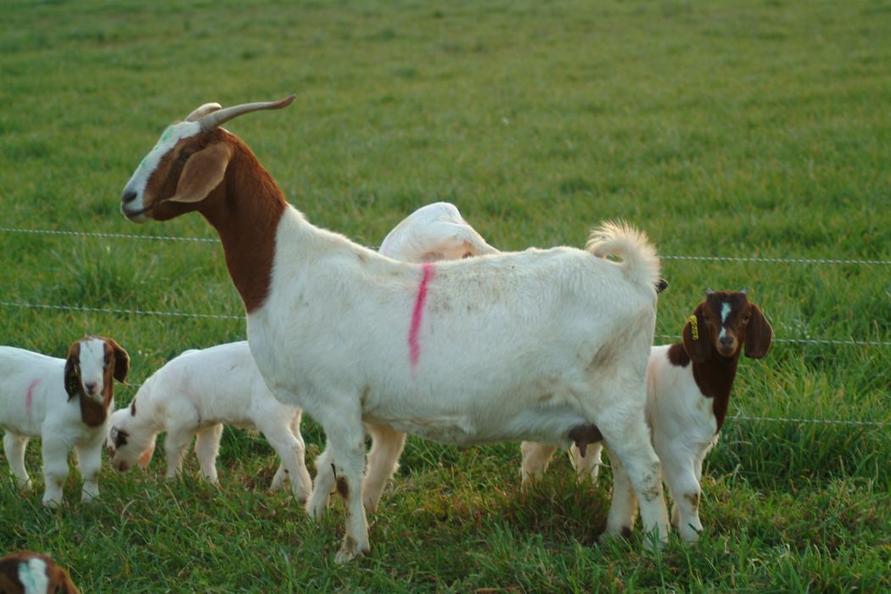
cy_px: 297
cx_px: 446
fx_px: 2599
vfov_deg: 13.0
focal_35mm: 105
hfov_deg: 19.5
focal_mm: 70
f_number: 4
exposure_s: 1/45
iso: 200
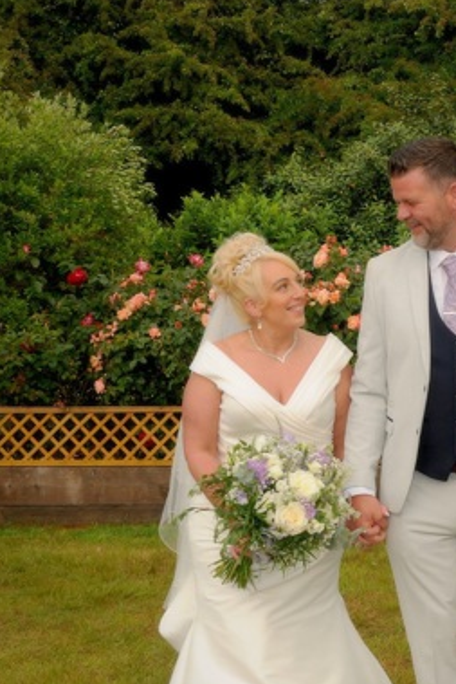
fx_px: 1898
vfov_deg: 20.4
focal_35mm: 100
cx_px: 412
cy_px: 429
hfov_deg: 13.6
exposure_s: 1/200
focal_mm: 36
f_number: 7.1
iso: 250
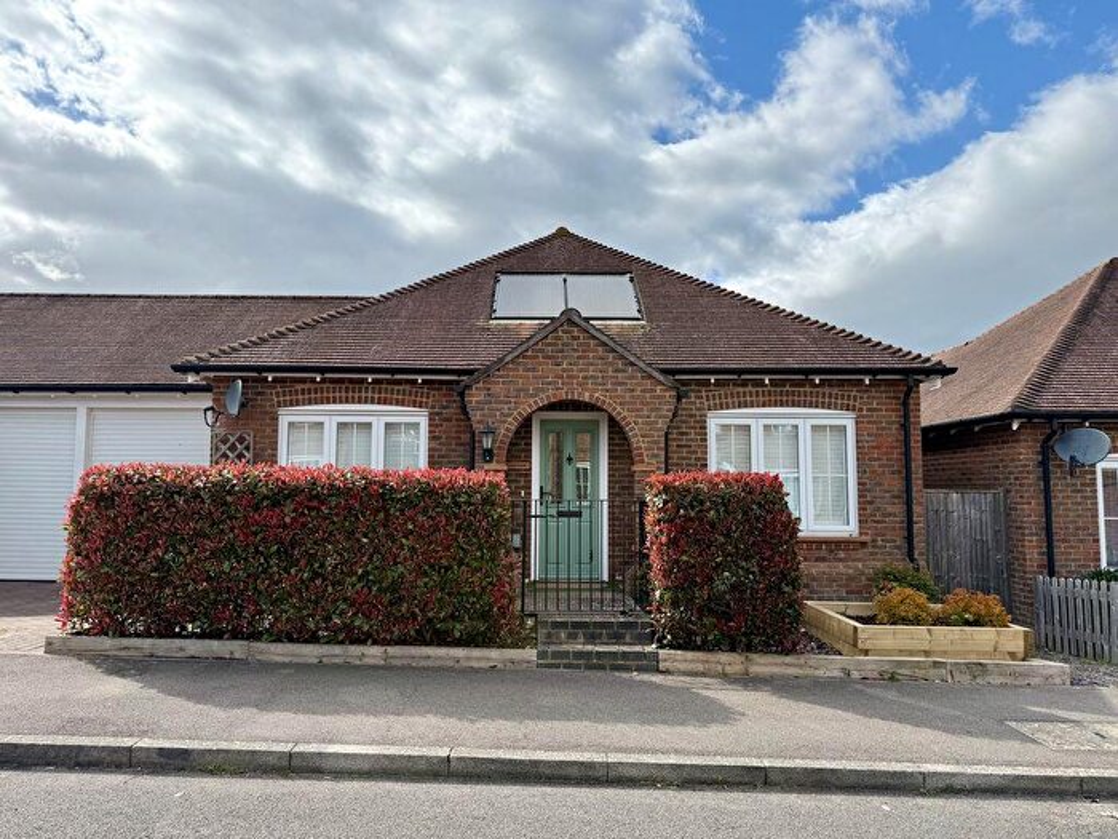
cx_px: 559
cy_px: 420
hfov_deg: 71.6
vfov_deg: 56.8
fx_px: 775
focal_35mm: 24
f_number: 1.78
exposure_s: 1/5714
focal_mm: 6.76
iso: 80
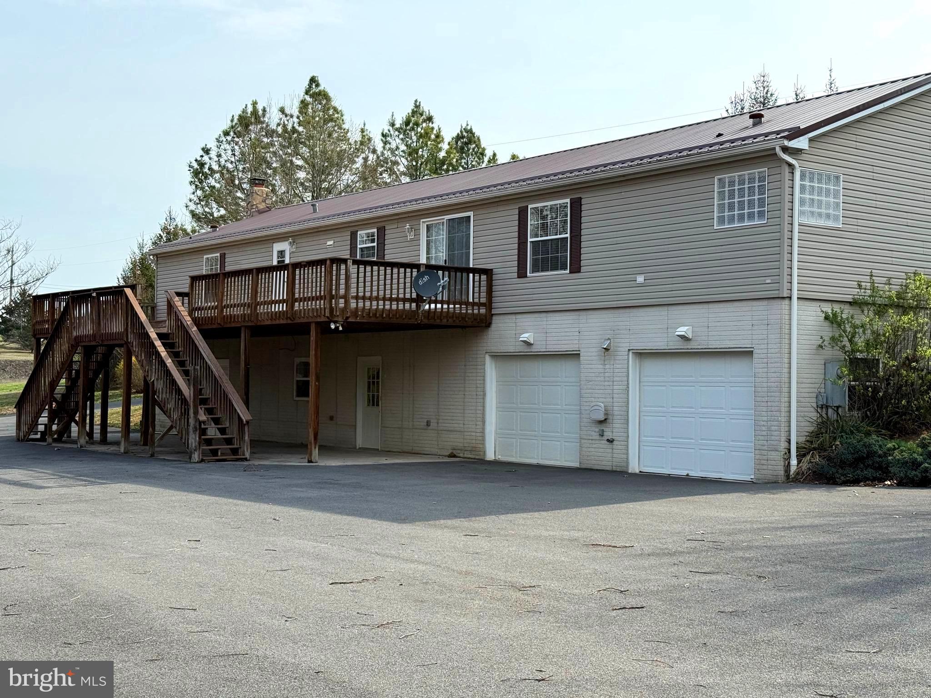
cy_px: 349
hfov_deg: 39.7
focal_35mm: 48
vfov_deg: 30.3
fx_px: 1291
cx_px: 466
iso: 100
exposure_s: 1/3704
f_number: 1.78
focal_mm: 6.76
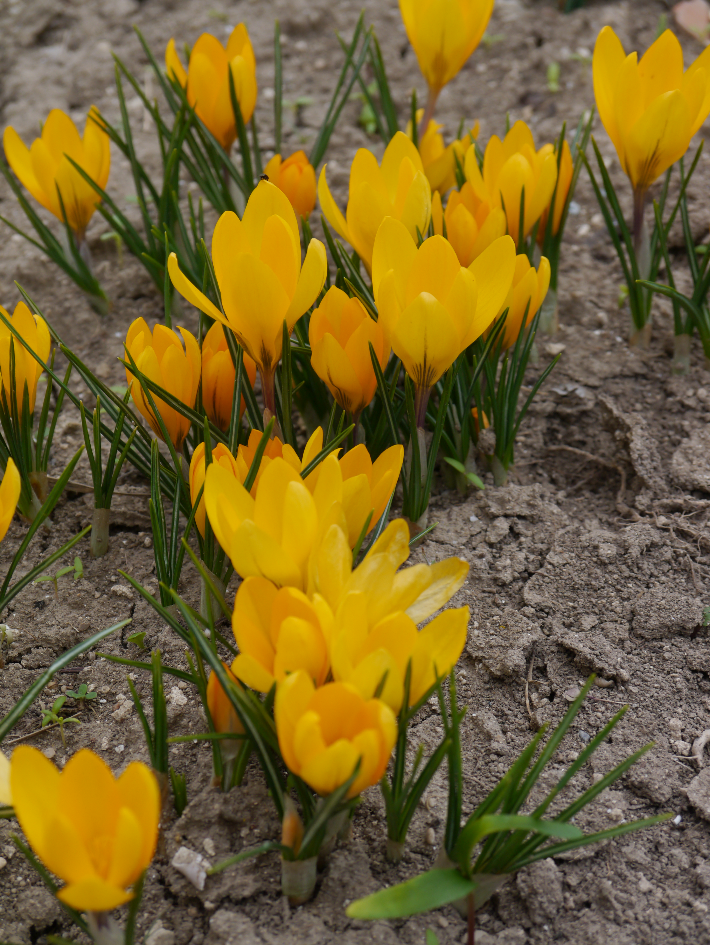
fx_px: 2295
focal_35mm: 84
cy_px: 472
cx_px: 355
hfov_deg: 17.6
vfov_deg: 23.3
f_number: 7.1
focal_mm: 42
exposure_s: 1/200
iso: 160
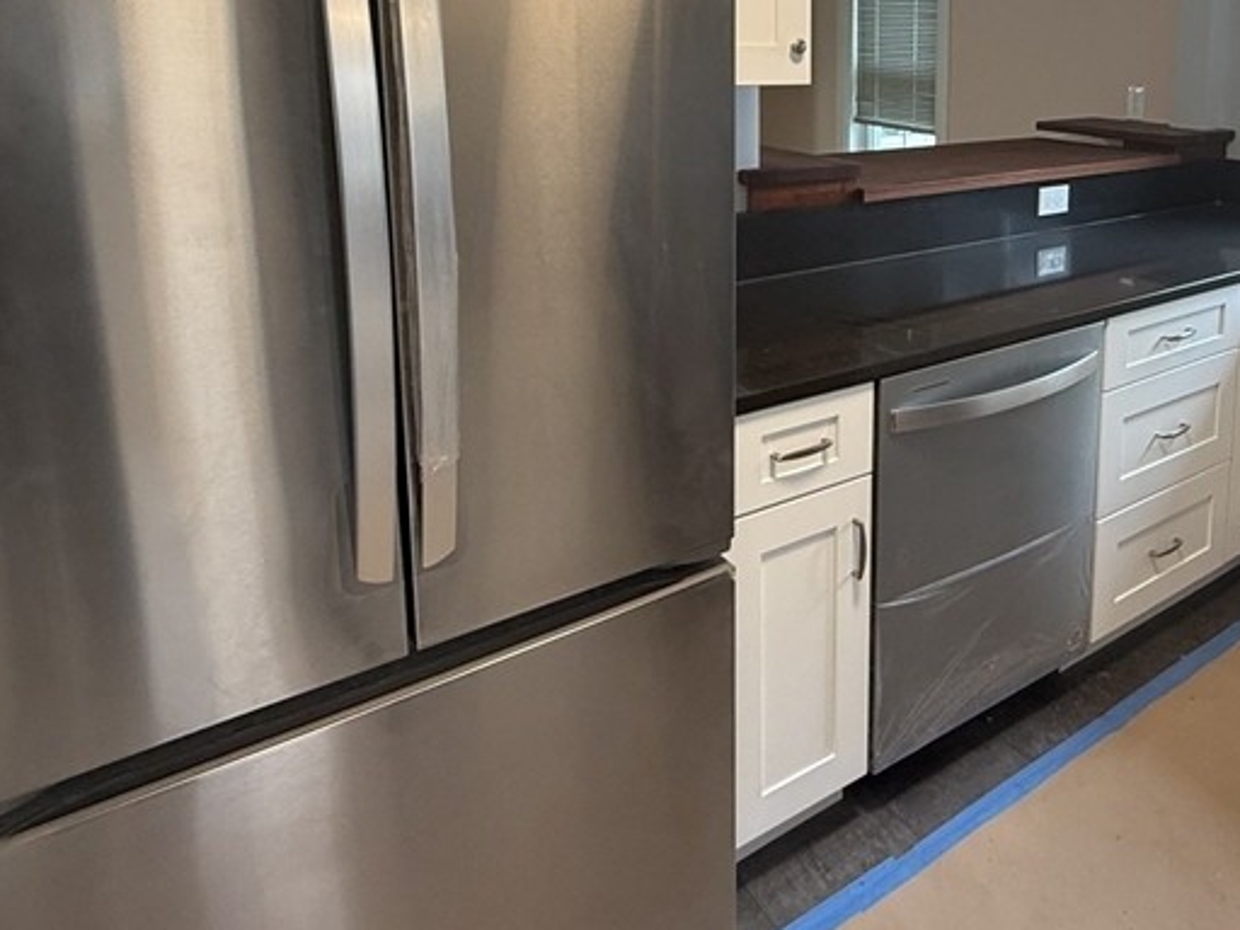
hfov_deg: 59.7
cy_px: 194
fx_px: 1003
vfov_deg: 47.2
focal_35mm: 28
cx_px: 942
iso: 200
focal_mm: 2.22
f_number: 2.2
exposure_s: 1/60
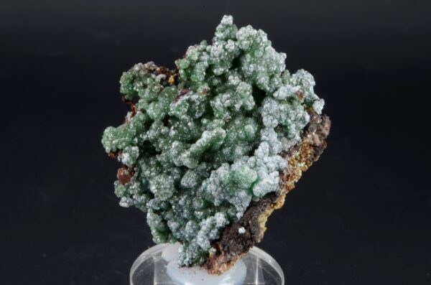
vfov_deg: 22.5
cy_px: 142
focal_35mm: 60
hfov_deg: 33.5
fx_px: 717
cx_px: 216
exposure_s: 1/1.25
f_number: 7.1
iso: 100
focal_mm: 40
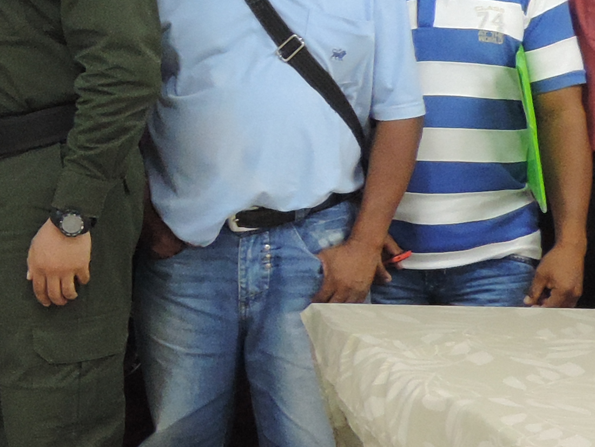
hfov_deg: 10.3
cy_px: 63
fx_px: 3060
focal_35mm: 178
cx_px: -542
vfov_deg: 8.3
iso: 400
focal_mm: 7.1
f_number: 3.3
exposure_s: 1/40
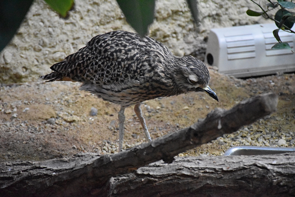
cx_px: 148
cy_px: 98
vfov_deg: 6.5
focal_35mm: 210
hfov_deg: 9.8
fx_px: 1721
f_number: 5.6
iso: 12800
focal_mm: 140
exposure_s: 1/100
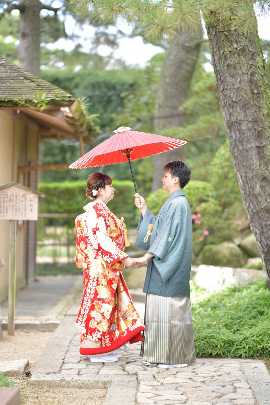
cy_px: 202
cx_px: 135
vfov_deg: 19.5
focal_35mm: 105
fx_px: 1181
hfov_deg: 13.0
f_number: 1.4
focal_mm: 105
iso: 100
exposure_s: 1/400
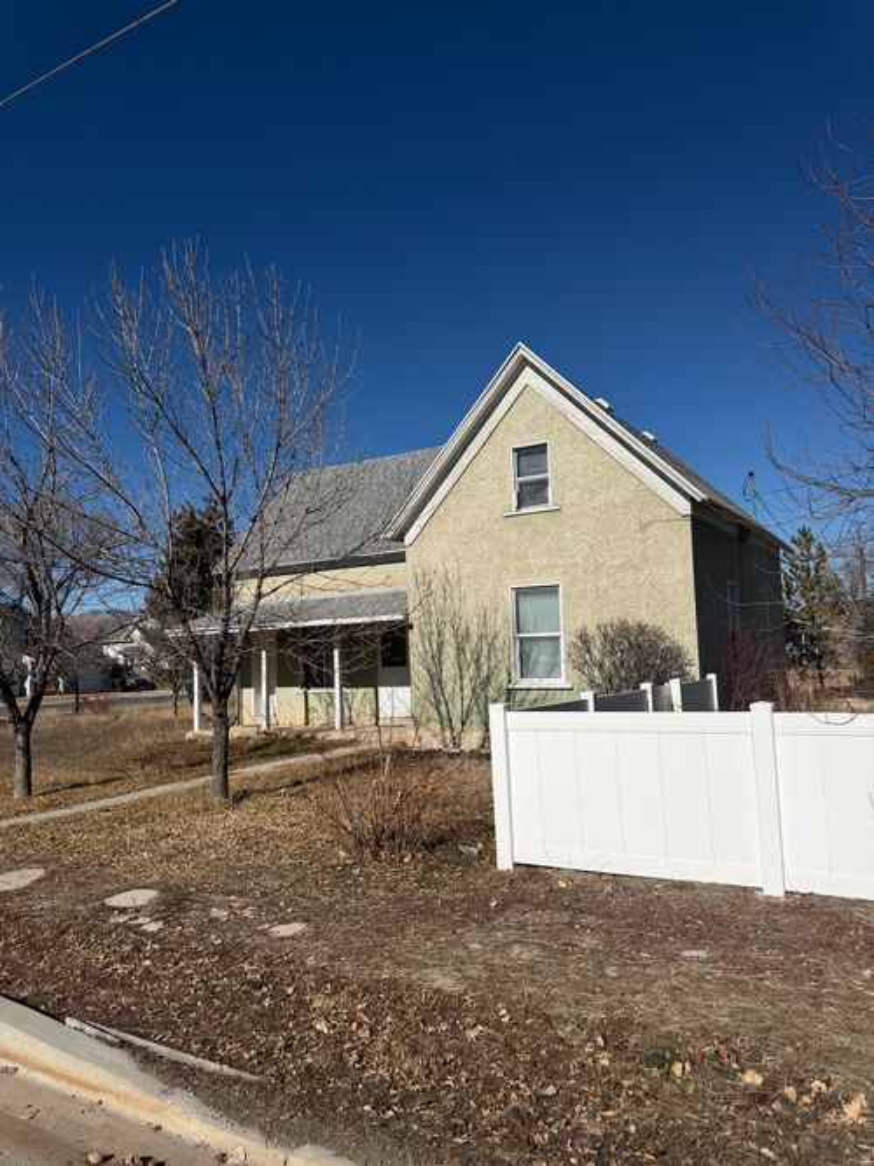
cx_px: 437
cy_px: 583
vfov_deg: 71.6
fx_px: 808
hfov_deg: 56.8
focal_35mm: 24
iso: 80
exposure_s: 1/10309
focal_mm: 6.76
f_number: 1.78
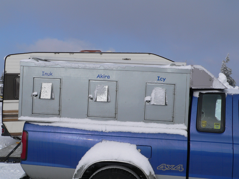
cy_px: 90
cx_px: 120
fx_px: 331
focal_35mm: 48
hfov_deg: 39.7
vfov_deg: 30.3
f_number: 5.6
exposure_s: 1/500
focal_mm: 8.1
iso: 80
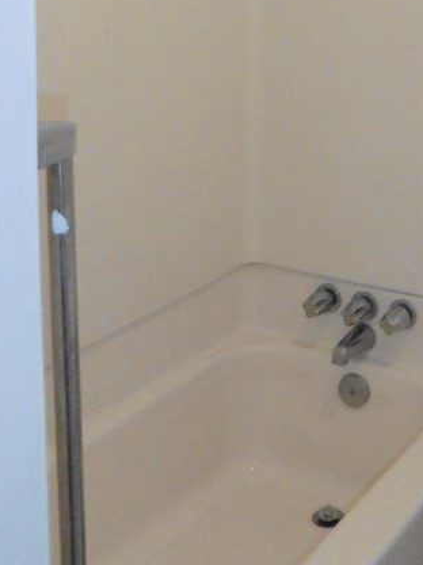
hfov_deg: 23.2
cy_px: 66
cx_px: 470
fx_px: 963
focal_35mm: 59
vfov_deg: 31.3
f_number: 3.3
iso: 800
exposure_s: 1/125
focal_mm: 4.3
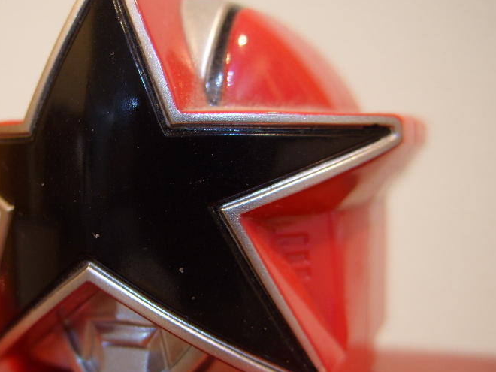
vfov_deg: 24.8
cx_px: 163
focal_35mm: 59
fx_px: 845
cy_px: 226
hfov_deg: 32.4
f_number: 2.8
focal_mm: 7.8
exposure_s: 1/1.5
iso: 50
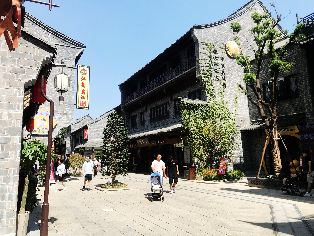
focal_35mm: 28
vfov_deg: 49.7
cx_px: 157
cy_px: 118
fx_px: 254
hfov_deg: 63.4
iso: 20
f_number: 1.8
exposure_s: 1/1742
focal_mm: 3.99
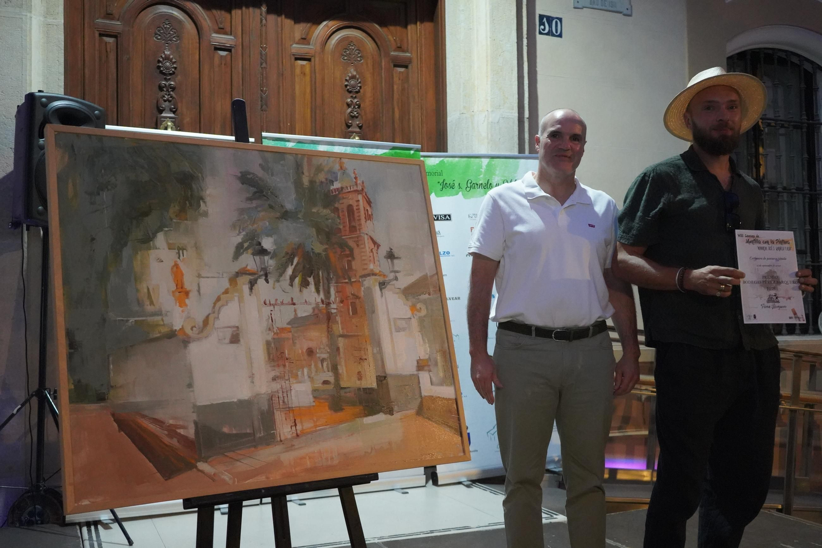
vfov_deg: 35.9
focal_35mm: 37
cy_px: 274
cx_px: 411
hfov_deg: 51.9
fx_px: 845
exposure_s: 1/160
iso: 12800
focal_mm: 37
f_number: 4
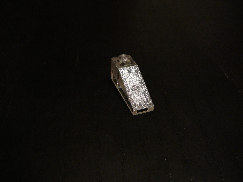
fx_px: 246
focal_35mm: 35
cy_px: 91
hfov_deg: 52.6
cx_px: 122
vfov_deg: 40.7
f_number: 2.8
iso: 200
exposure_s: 1/8
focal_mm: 5.2
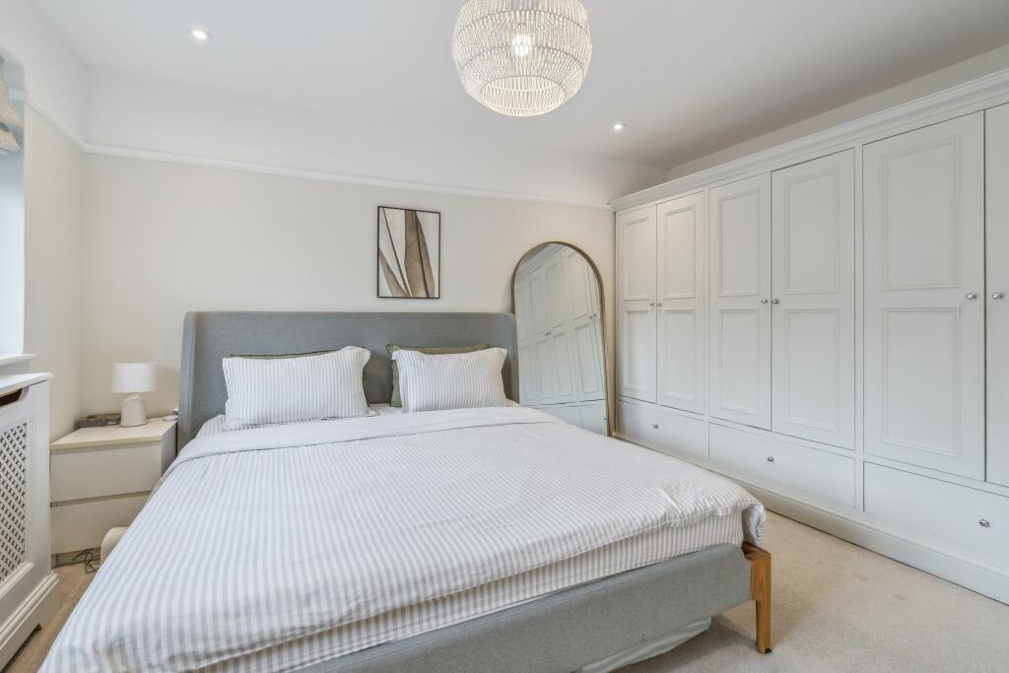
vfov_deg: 73.8
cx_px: 504
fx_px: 448
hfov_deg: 96.7
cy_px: 336
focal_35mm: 16
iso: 400
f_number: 8
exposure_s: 1/80
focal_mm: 16
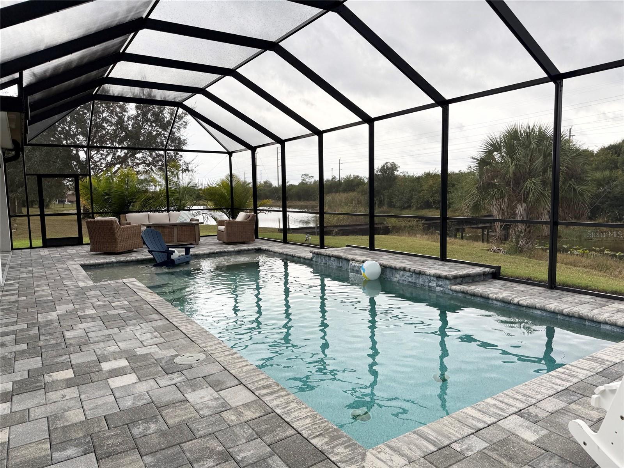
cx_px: 312
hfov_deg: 71.6
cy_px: 234
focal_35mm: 24
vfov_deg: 56.8
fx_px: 433
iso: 80
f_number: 1.78
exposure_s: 1/898
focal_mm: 6.76
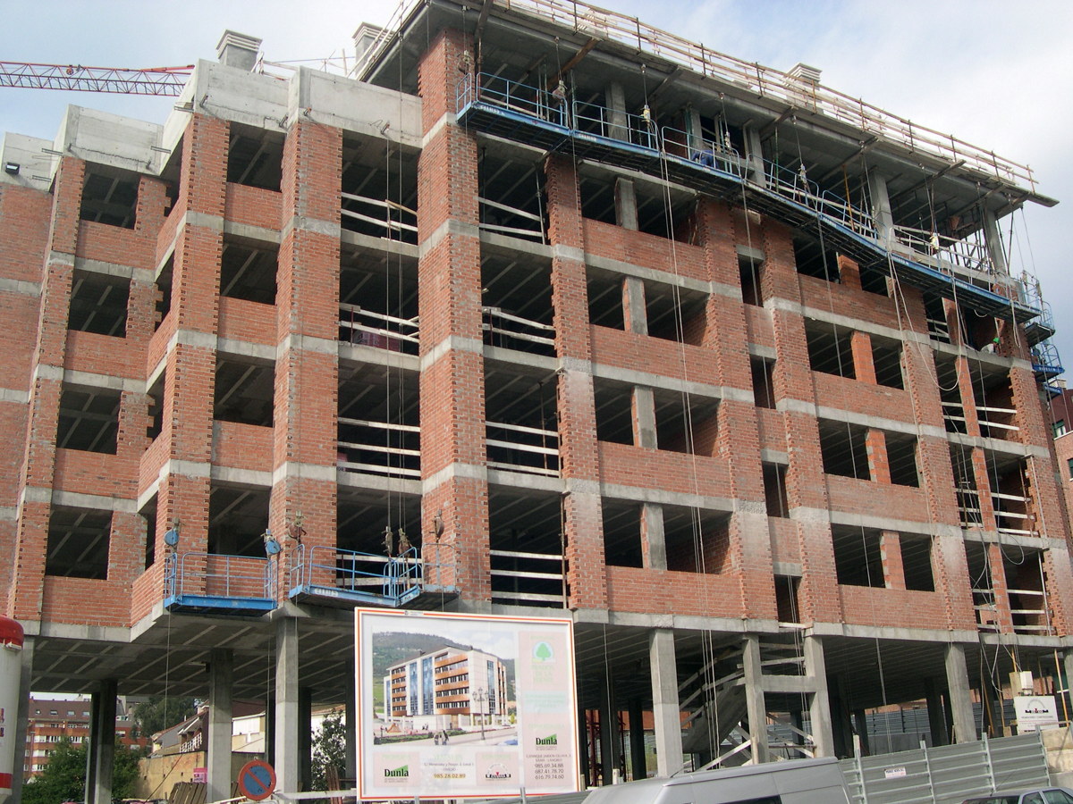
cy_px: 402
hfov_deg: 49.0
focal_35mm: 38
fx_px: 1178
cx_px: 536
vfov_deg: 37.7
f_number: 7.6
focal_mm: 8
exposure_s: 1/108
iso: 100
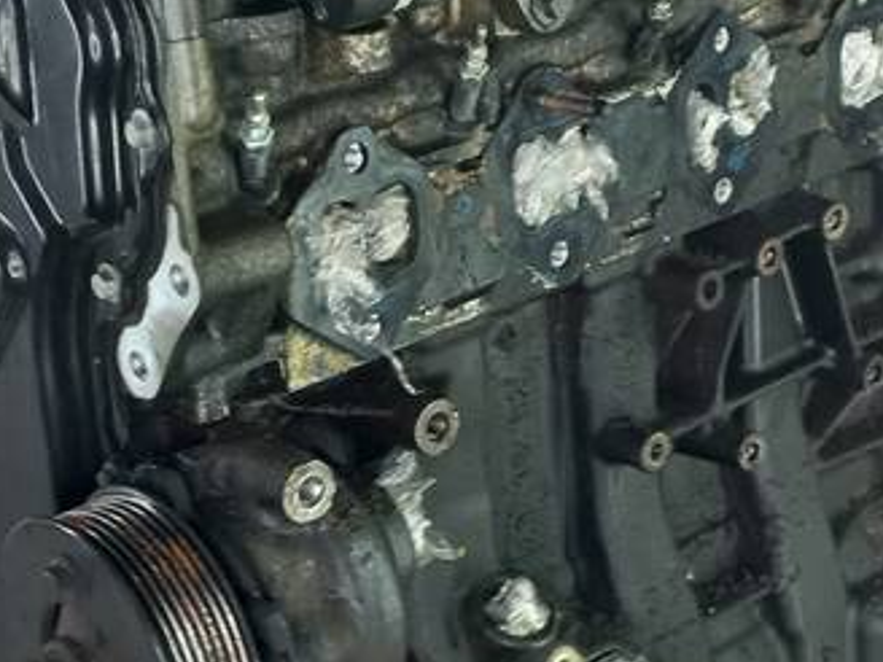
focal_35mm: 78
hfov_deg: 25.0
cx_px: 415
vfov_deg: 18.9
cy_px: 428
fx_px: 1990
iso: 64
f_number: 1.8
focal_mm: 4.6
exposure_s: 1/50
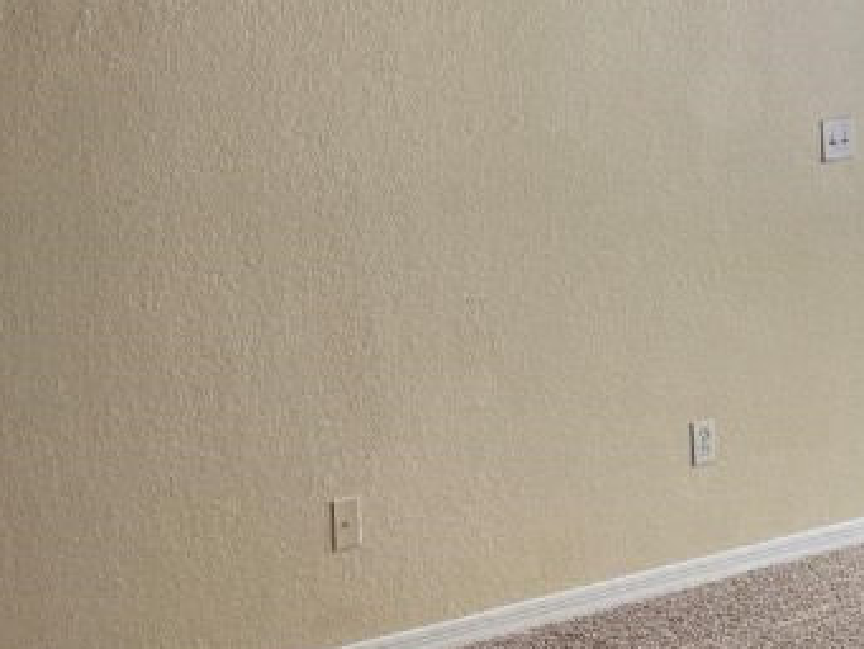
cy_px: 71
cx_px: 342
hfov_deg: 25.0
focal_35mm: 78
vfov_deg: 18.6
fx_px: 1948
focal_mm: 4.2
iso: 64
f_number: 1.6
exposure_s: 1/121
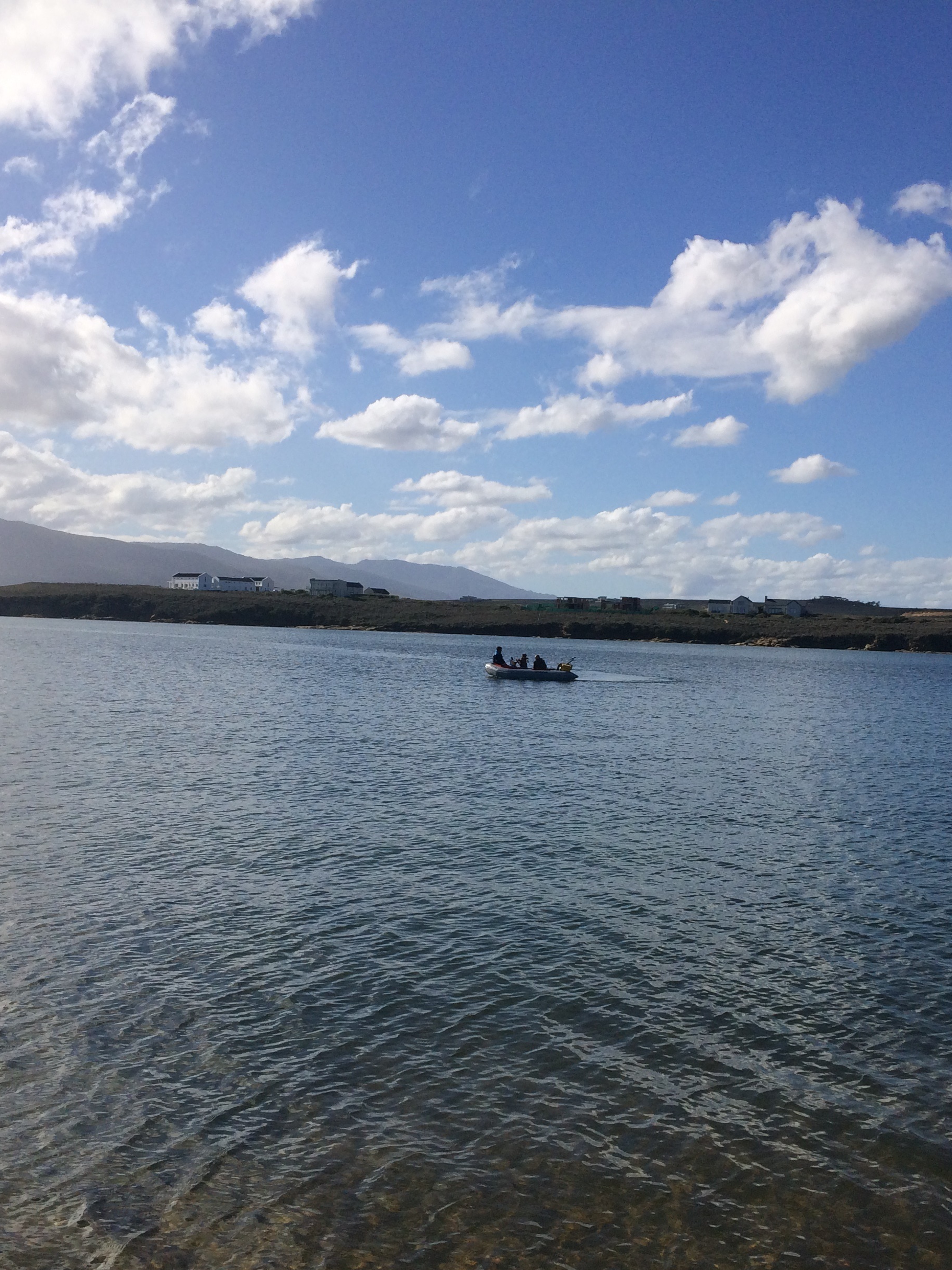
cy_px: 640
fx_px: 1430
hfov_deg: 36.8
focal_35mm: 39
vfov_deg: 47.9
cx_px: 517
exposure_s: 1/4566
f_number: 2.2
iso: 32
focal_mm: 4.15
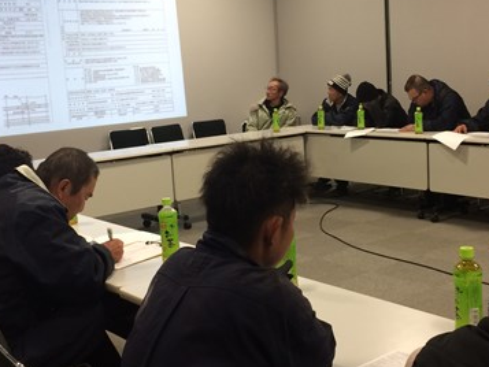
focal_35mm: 52
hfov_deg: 36.8
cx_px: 268
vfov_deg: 28.0
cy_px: 155
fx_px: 735
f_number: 2.2
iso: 64
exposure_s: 1/30
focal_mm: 4.15
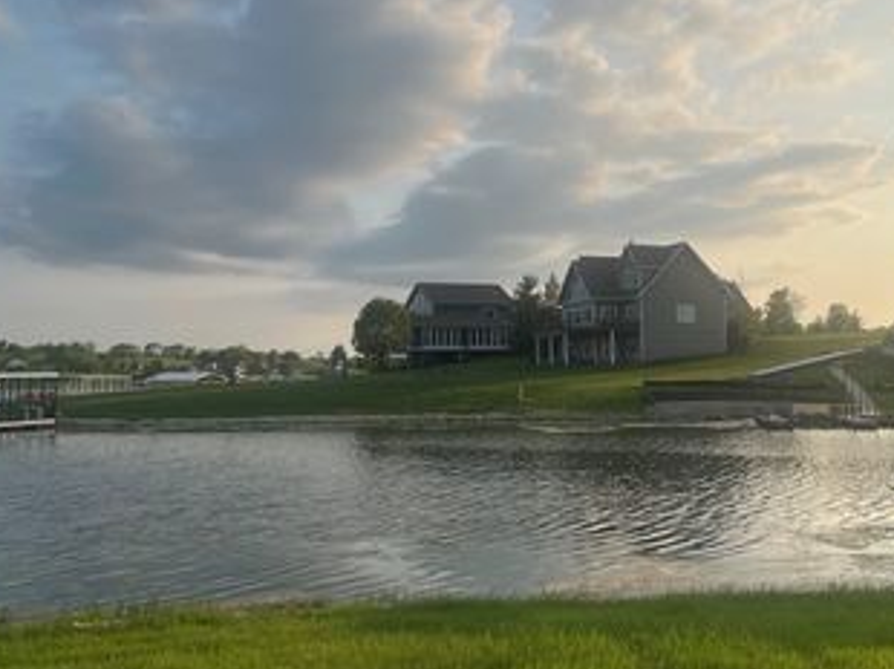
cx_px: 499
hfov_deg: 44.7
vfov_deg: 34.2
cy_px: 287
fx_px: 1084
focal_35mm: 42
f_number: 1.5
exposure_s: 1/4831
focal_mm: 5.7
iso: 50
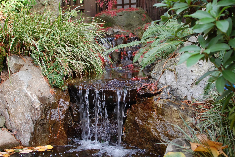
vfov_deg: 25.3
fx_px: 349
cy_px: 79
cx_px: 116
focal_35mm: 54
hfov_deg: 37.2
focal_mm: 35
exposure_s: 1/80
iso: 400
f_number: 4.5
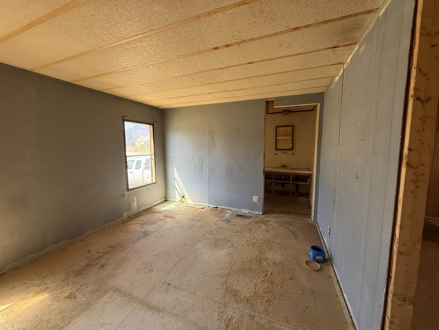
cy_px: 165
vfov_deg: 85.7
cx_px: 220
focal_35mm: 14
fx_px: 178
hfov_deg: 102.1
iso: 100
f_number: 2.2
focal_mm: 2.22
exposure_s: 1/100
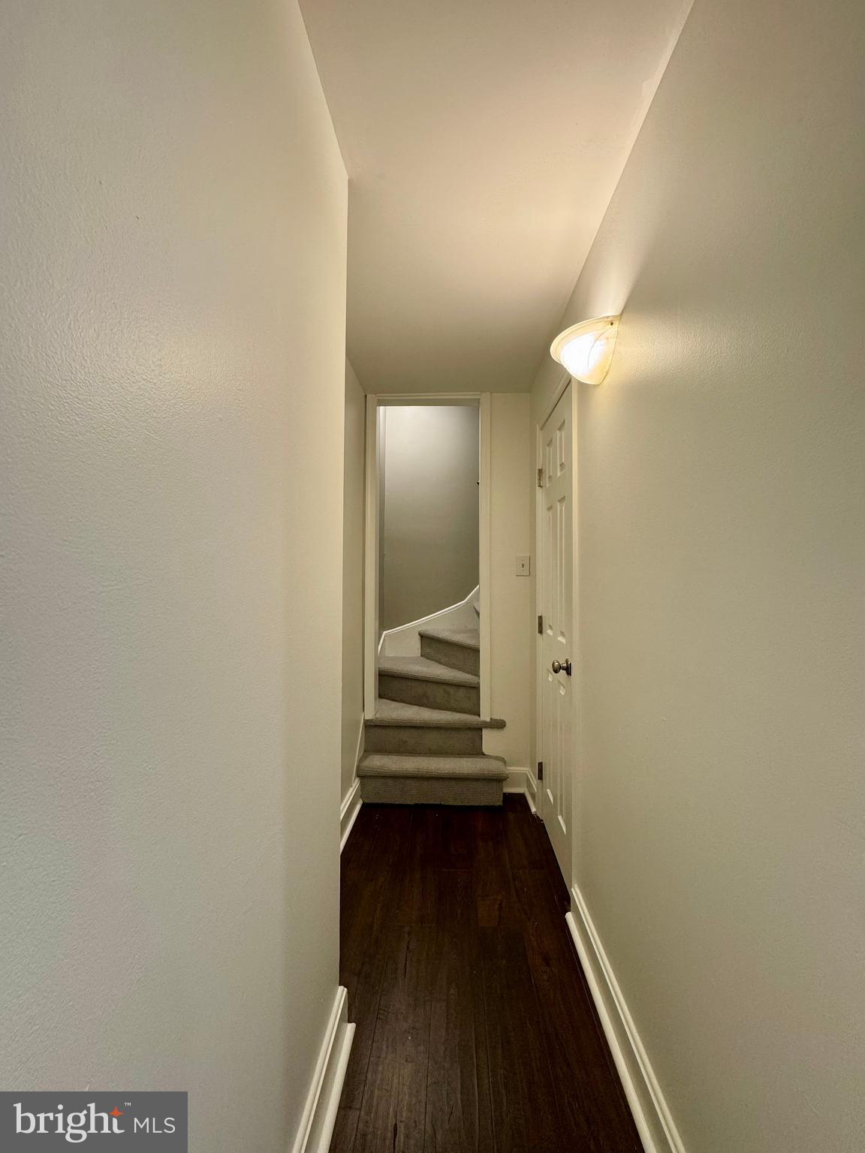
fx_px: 466
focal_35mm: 14
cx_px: 432
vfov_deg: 102.1
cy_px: 576
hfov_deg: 85.7
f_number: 2.2
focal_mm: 2.22
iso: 160
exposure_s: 1/60
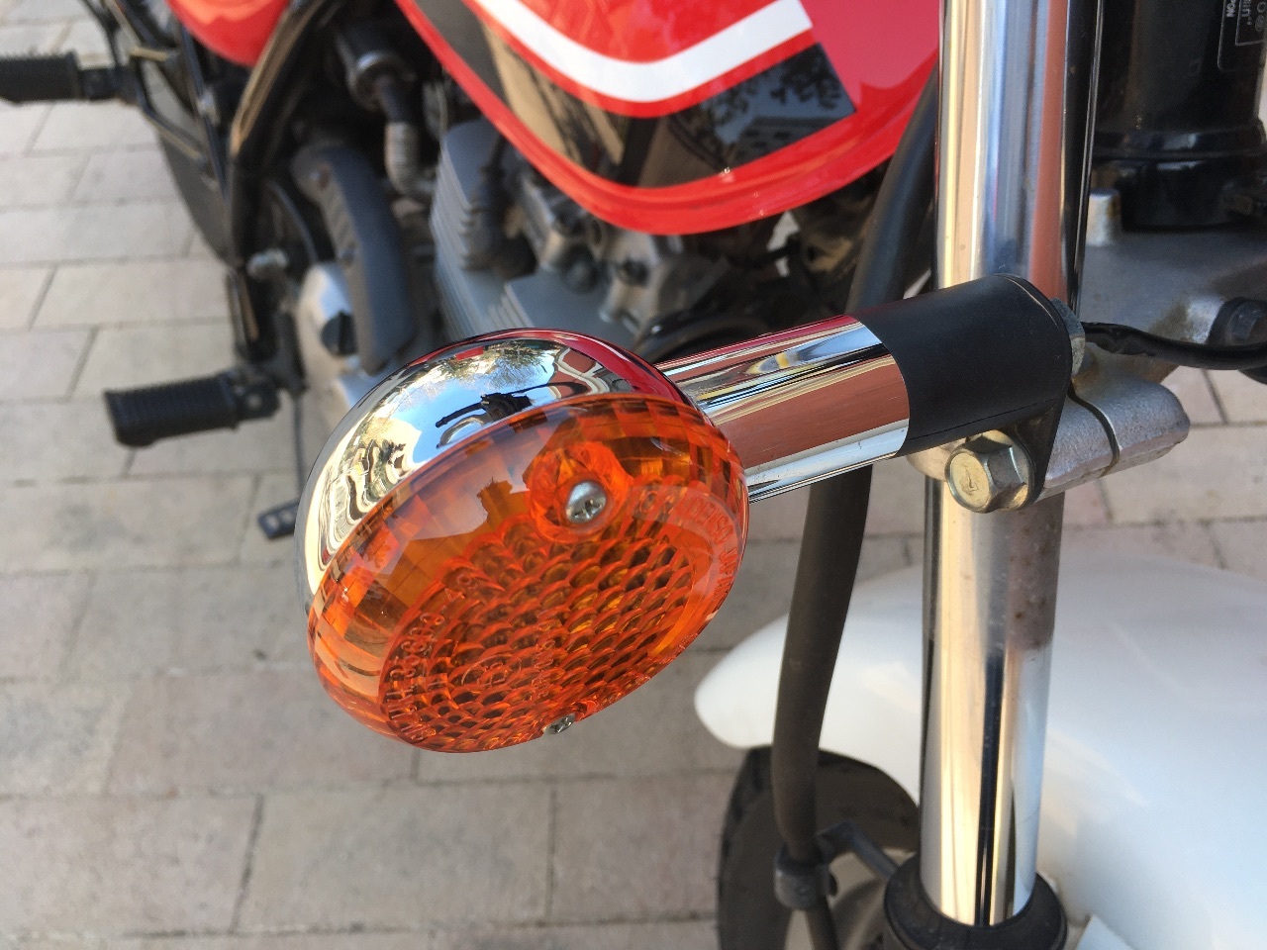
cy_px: 475
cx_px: 634
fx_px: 1061
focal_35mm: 29
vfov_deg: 48.2
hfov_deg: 61.7
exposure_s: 1/237
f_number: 2.2
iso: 25
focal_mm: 4.15
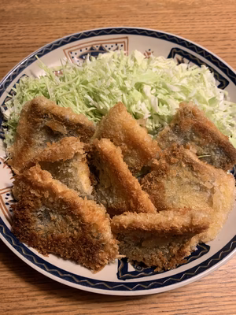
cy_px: 158
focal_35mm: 26
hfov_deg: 53.1
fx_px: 236
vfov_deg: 67.3
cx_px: 118
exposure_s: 1/50
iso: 200
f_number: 1.8
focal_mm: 4.25
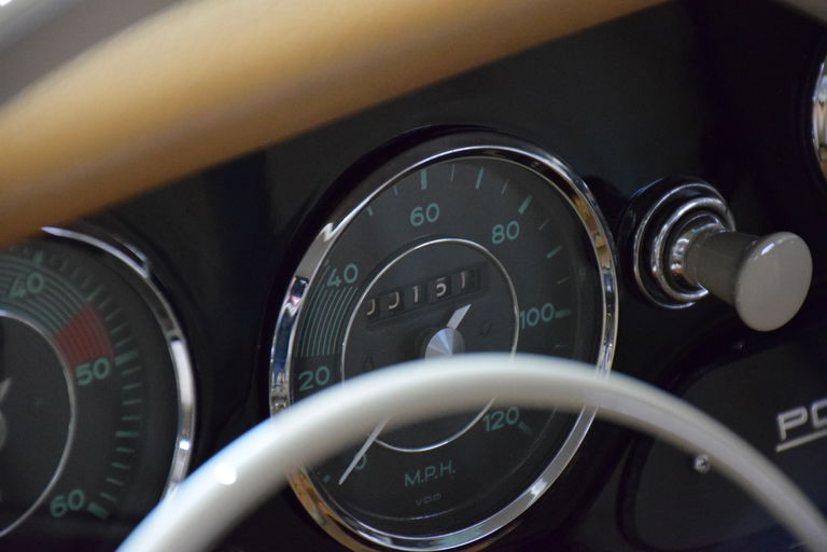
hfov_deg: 9.8
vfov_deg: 6.5
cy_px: 276
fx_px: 4824
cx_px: 414
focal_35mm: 210
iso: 6400
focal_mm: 140
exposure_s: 1/160
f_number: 5.6
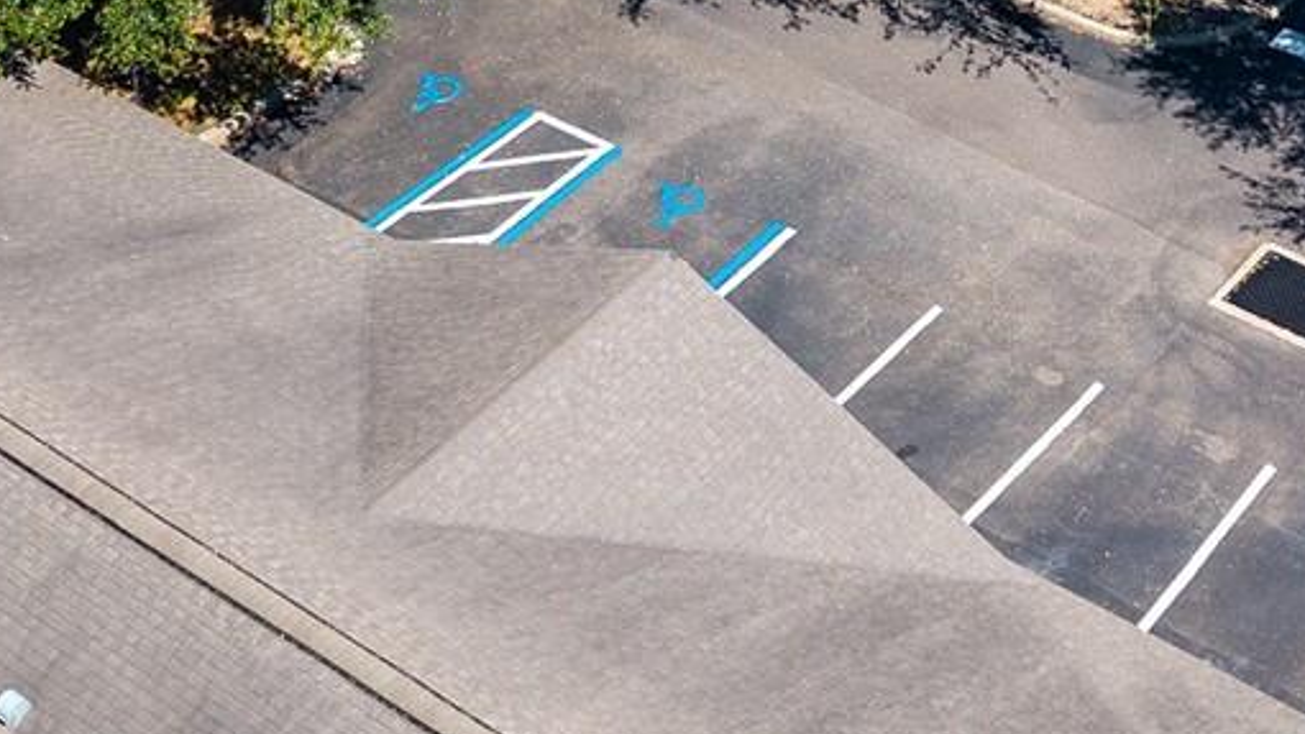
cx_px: 908
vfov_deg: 13.0
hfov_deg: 25.7
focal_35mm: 82
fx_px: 2838
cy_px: -701
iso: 170
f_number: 1.8
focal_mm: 8.67
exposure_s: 1/2500
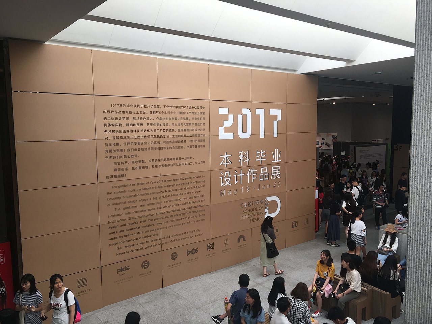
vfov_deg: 48.2
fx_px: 362
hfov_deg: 61.7
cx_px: 216
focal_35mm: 29
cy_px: 162
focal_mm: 4.15
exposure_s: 1/109
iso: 25
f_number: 2.2
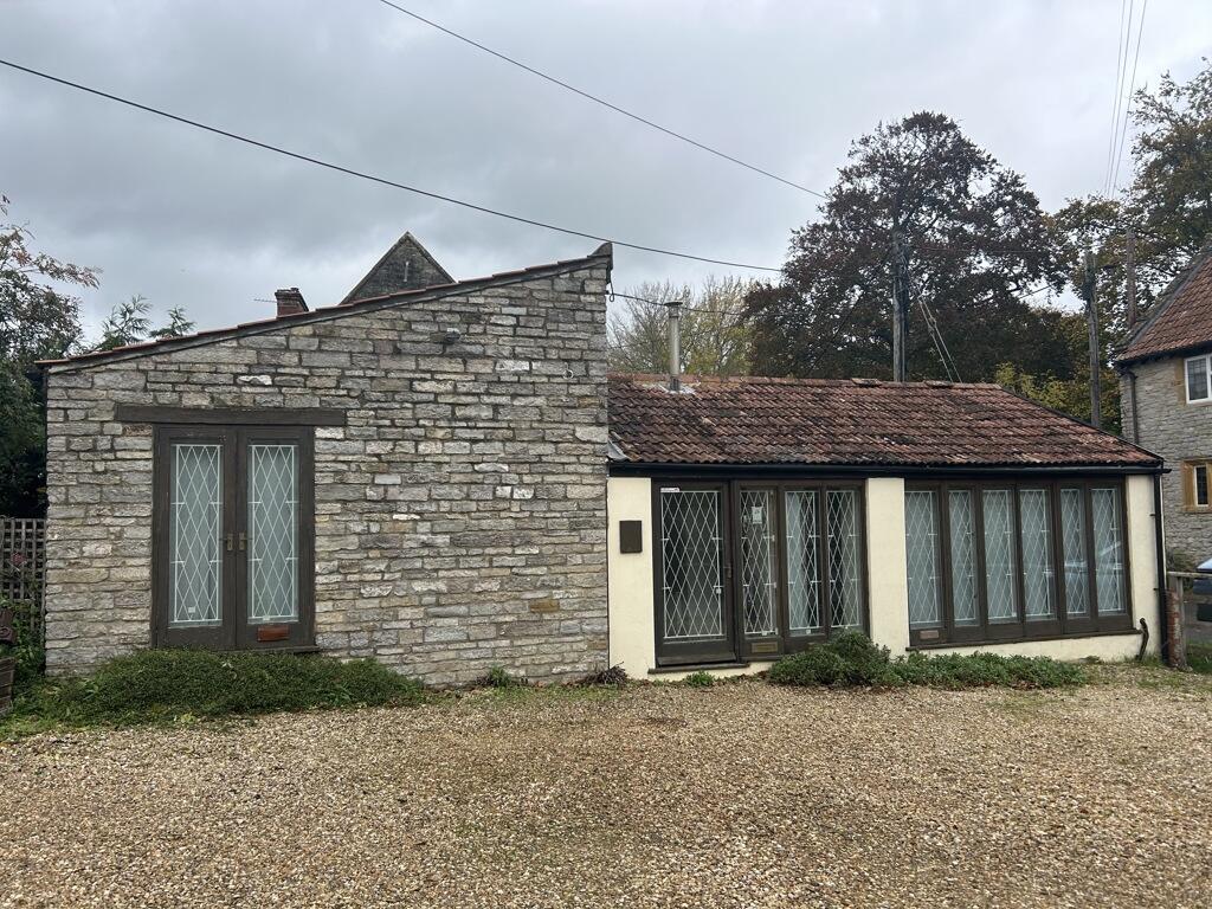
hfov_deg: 67.3
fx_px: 910
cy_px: 454
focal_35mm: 26
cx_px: 606
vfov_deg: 53.1
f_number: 1.5
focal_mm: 5.7
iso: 50
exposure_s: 1/1079
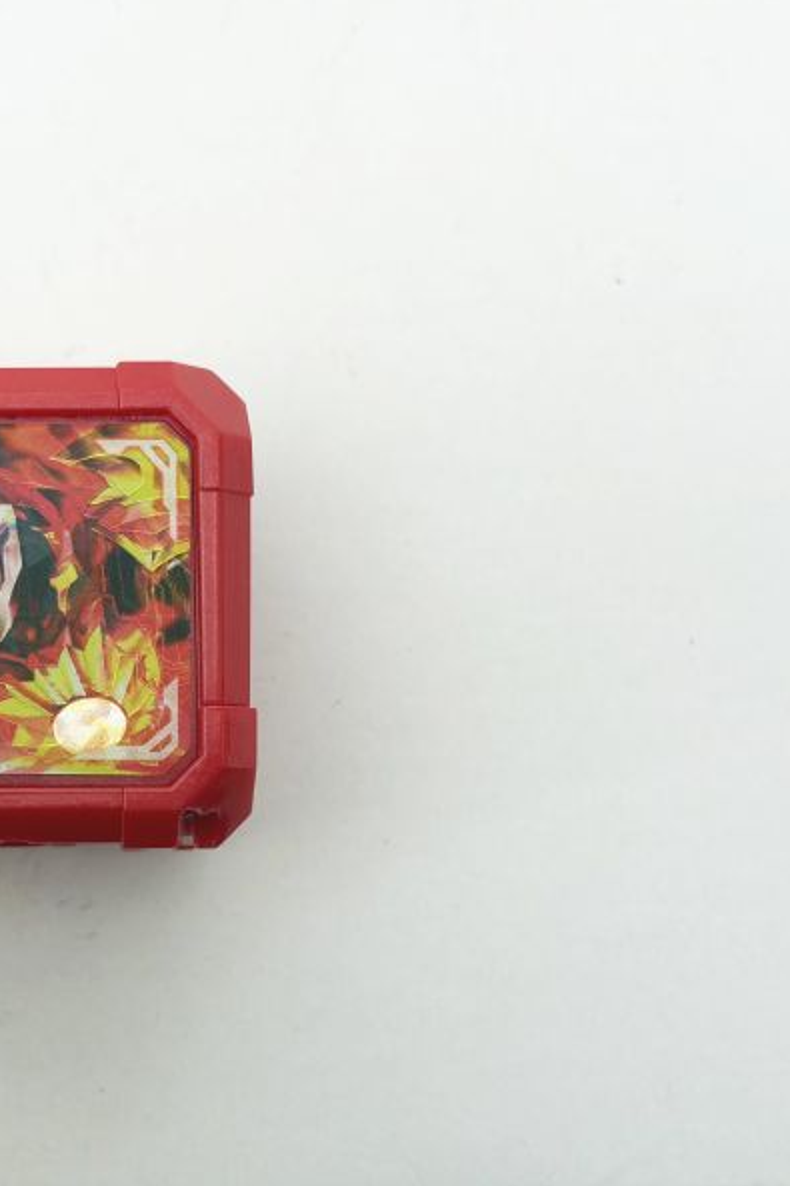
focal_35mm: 73
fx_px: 2404
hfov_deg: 18.2
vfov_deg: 27.7
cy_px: 588
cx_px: 12
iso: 32
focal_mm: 5.96
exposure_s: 1/181
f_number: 1.6
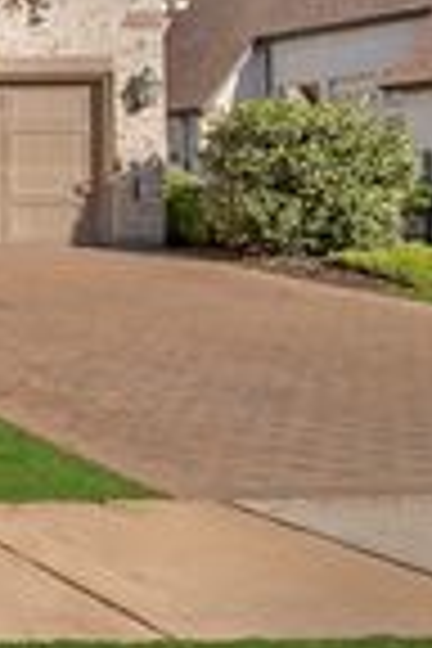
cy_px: 200
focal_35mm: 52
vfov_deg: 37.6
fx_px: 936
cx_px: -621
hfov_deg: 14.8
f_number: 11
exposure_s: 1/250
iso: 100
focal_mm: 10
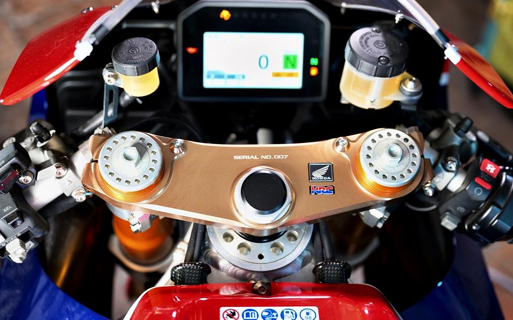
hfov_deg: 35.7
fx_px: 797
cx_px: 258
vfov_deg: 22.7
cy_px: 152
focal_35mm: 57
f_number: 3.2
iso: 640
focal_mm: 55
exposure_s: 1/30
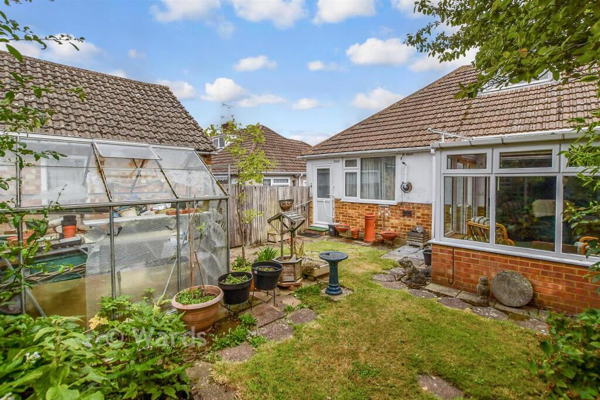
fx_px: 250
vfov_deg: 77.3
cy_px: 200
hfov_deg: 100.4
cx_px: 300
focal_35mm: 15
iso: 320
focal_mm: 10
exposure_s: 1/1600
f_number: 8
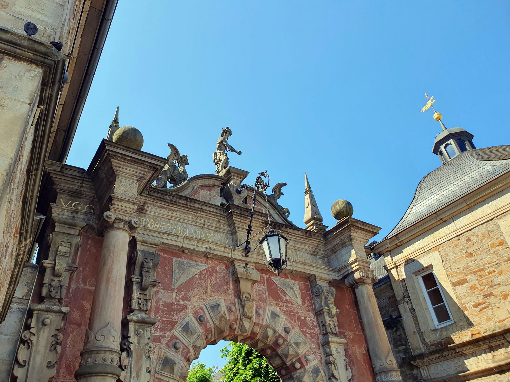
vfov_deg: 53.1
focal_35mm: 26
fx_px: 383
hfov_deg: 67.3
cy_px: 191
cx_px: 255
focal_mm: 4.3
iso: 50
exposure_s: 1/830
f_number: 2.4
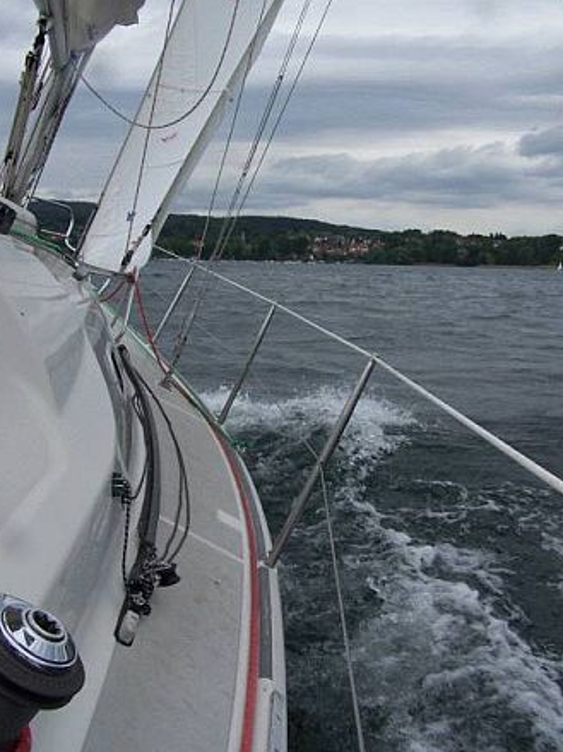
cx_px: 277
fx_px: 846
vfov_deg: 47.9
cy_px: 373
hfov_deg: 36.8
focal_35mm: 39
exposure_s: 1/350
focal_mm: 6.3
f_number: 5.6
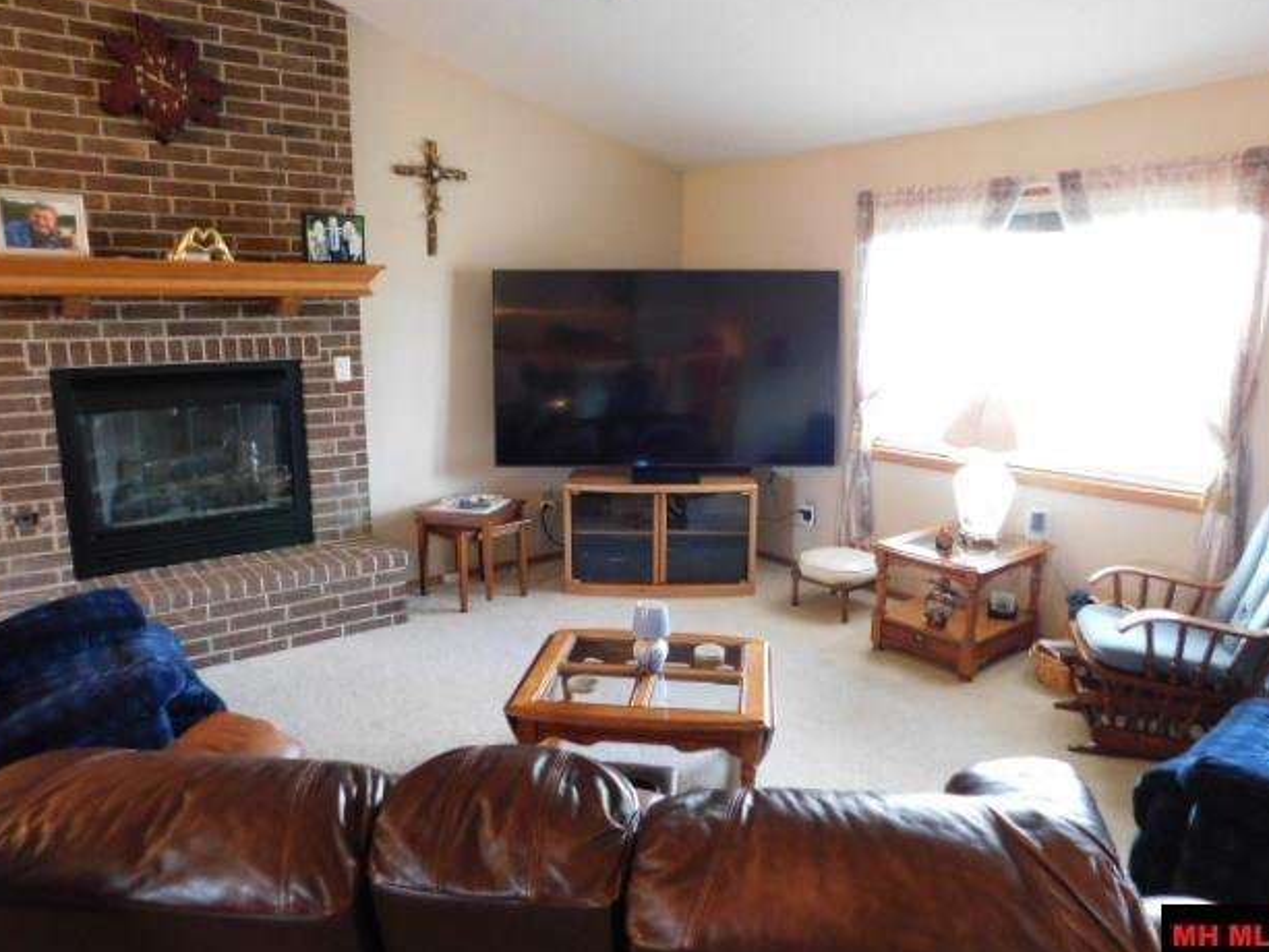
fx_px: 880
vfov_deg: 56.8
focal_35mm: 24
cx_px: 638
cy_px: 466
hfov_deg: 71.6
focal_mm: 4
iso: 400
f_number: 3
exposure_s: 1/10
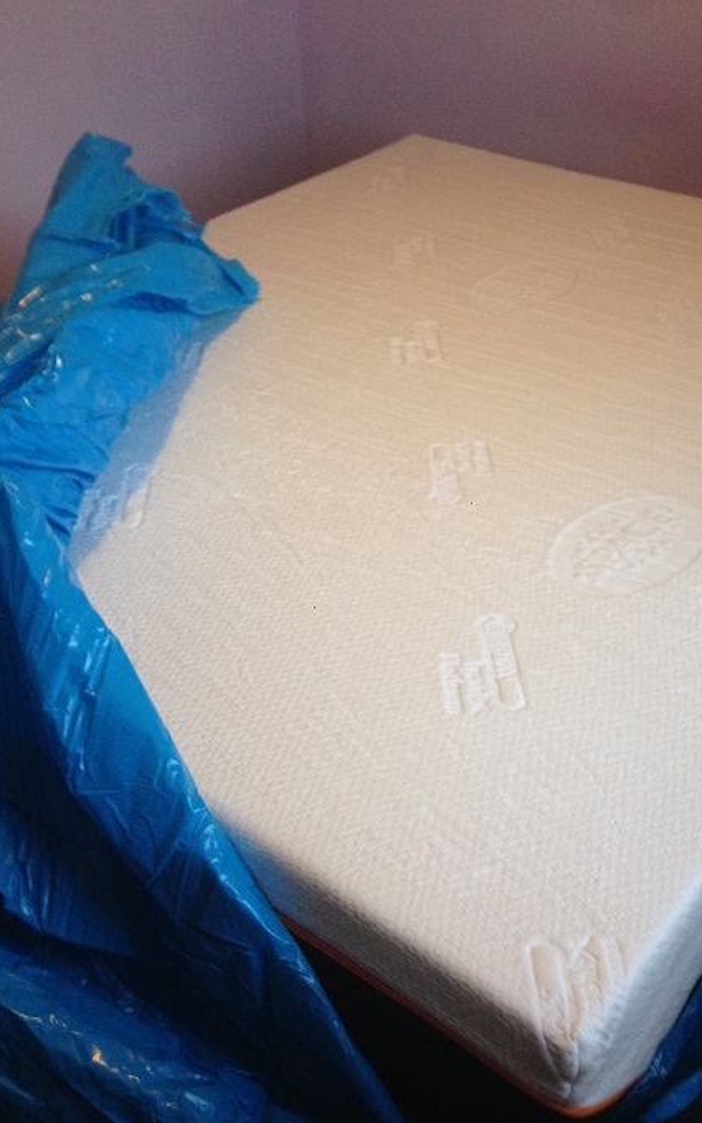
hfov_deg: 35.3
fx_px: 1102
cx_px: 389
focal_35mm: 36
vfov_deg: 54.0
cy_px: 550
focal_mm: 4.12
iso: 125
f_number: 2.4
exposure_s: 1/20
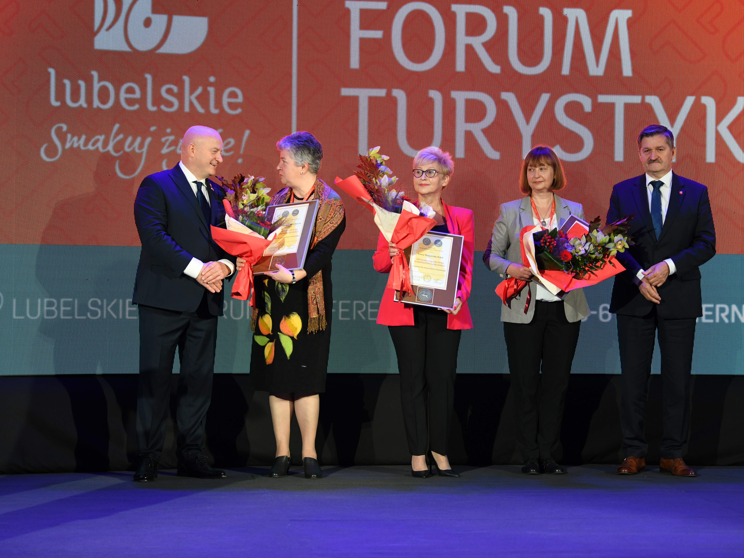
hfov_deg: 23.8
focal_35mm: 82
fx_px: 1762
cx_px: 386
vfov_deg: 18.0
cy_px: 277
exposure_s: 1/160
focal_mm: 75
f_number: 2.8
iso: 1250
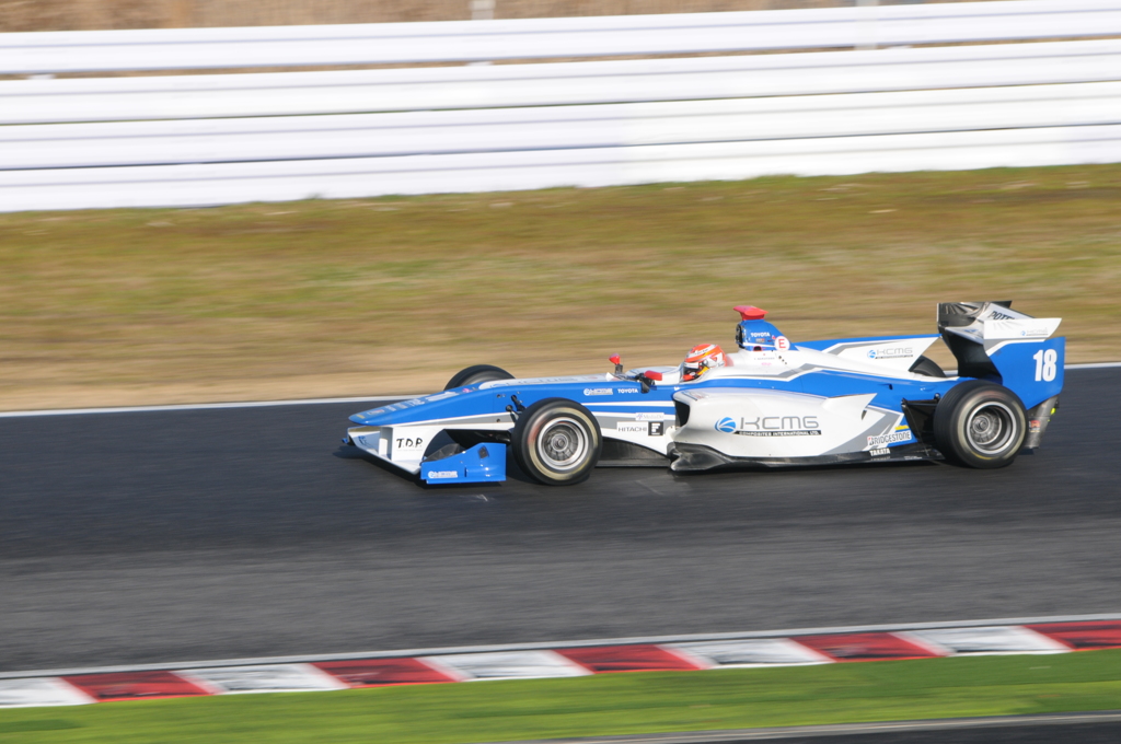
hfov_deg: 6.5
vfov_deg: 4.4
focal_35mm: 315
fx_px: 9796
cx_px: 560
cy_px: 372
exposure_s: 1/200
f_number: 11
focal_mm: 210
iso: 200
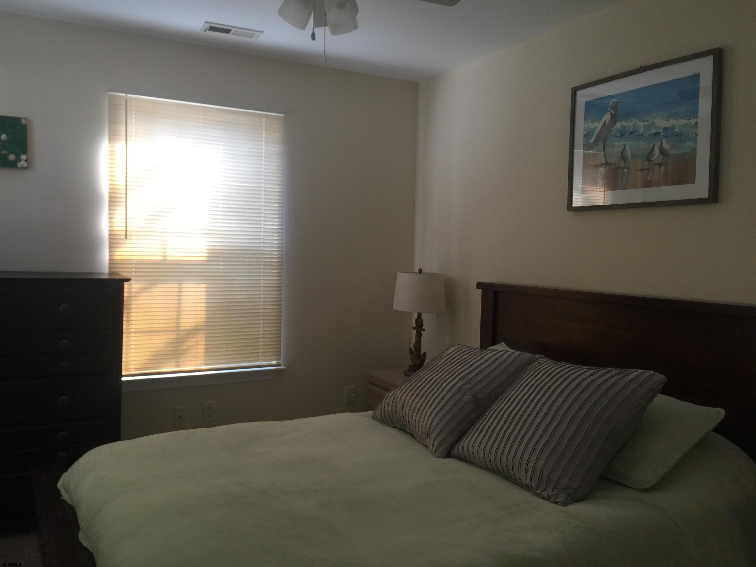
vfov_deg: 48.2
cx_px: 378
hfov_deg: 61.7
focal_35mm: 29
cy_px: 284
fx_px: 633
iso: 32
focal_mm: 4.15
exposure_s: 1/30
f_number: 2.2
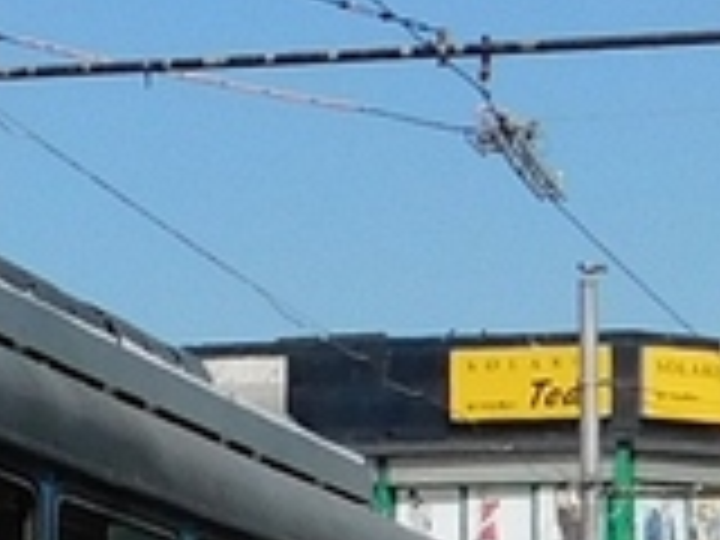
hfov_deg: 11.4
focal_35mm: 147
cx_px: -932
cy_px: 572
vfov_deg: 10.0
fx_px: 3058
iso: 125
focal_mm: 4
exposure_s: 1/800
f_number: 6
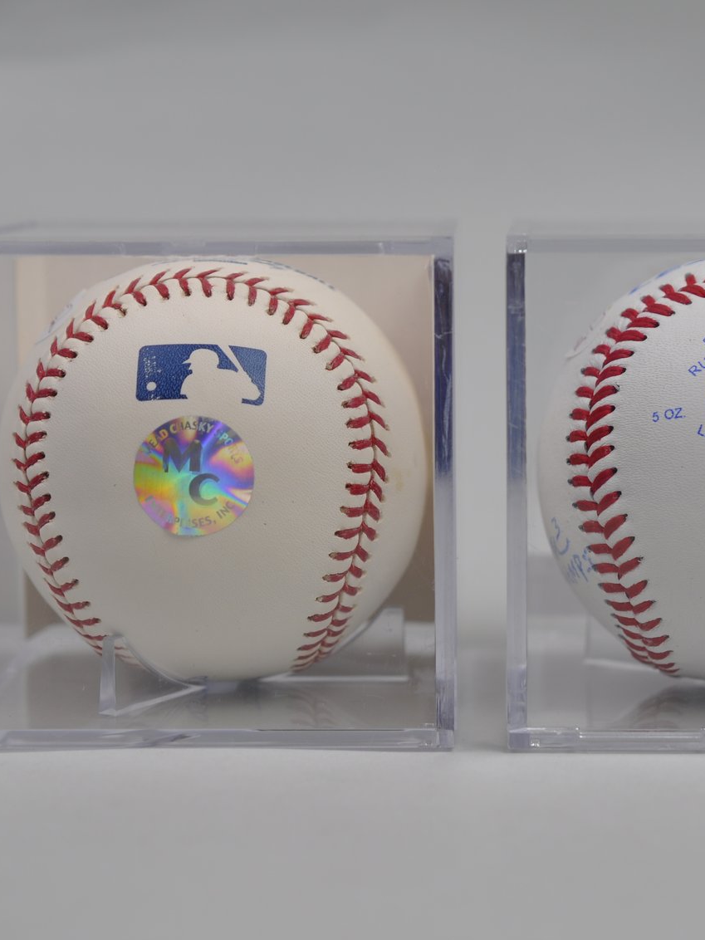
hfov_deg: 16.9
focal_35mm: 87
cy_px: 470
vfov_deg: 22.5
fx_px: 2362
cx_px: 466
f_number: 4.5
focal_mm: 40
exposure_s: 1/80
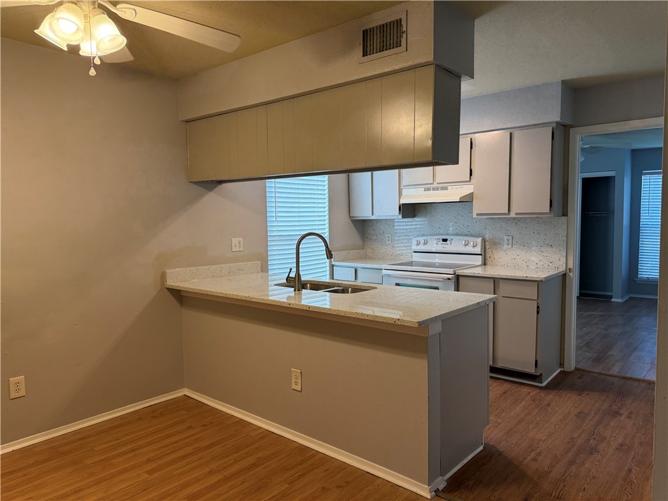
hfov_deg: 71.6
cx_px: 334
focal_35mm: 24
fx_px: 463
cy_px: 250
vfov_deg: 56.8
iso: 160
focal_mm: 6.76
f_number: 1.78
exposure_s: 1/120
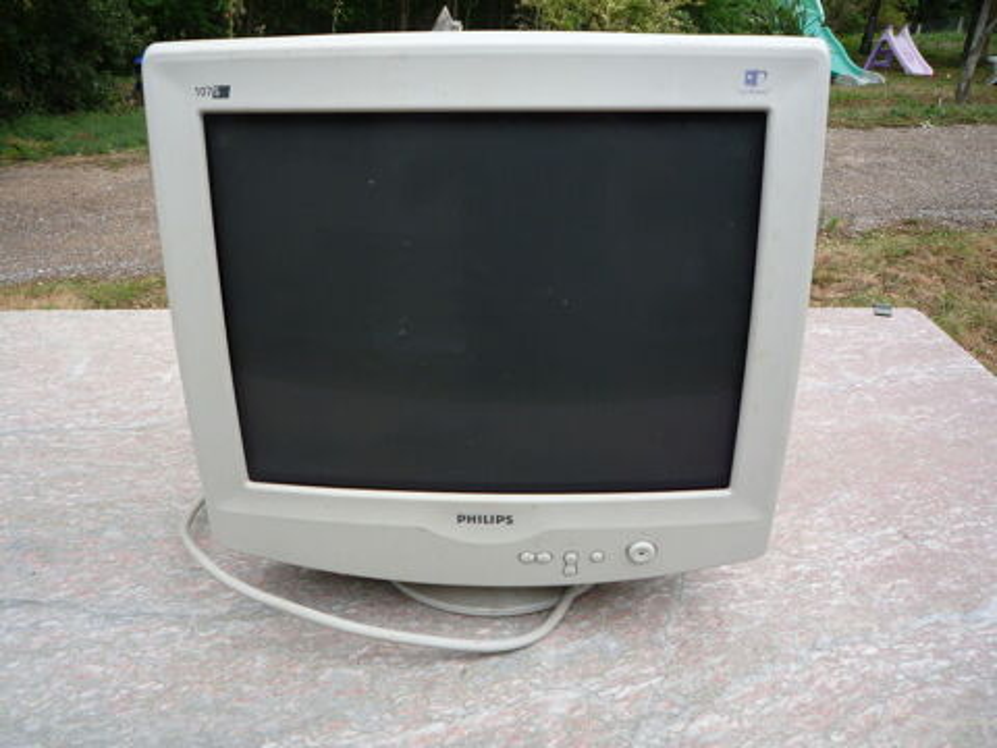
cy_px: 374
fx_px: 864
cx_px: 498
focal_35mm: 30
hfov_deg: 60.0
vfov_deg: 46.8
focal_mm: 5.2
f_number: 3.3
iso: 100
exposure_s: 1/100
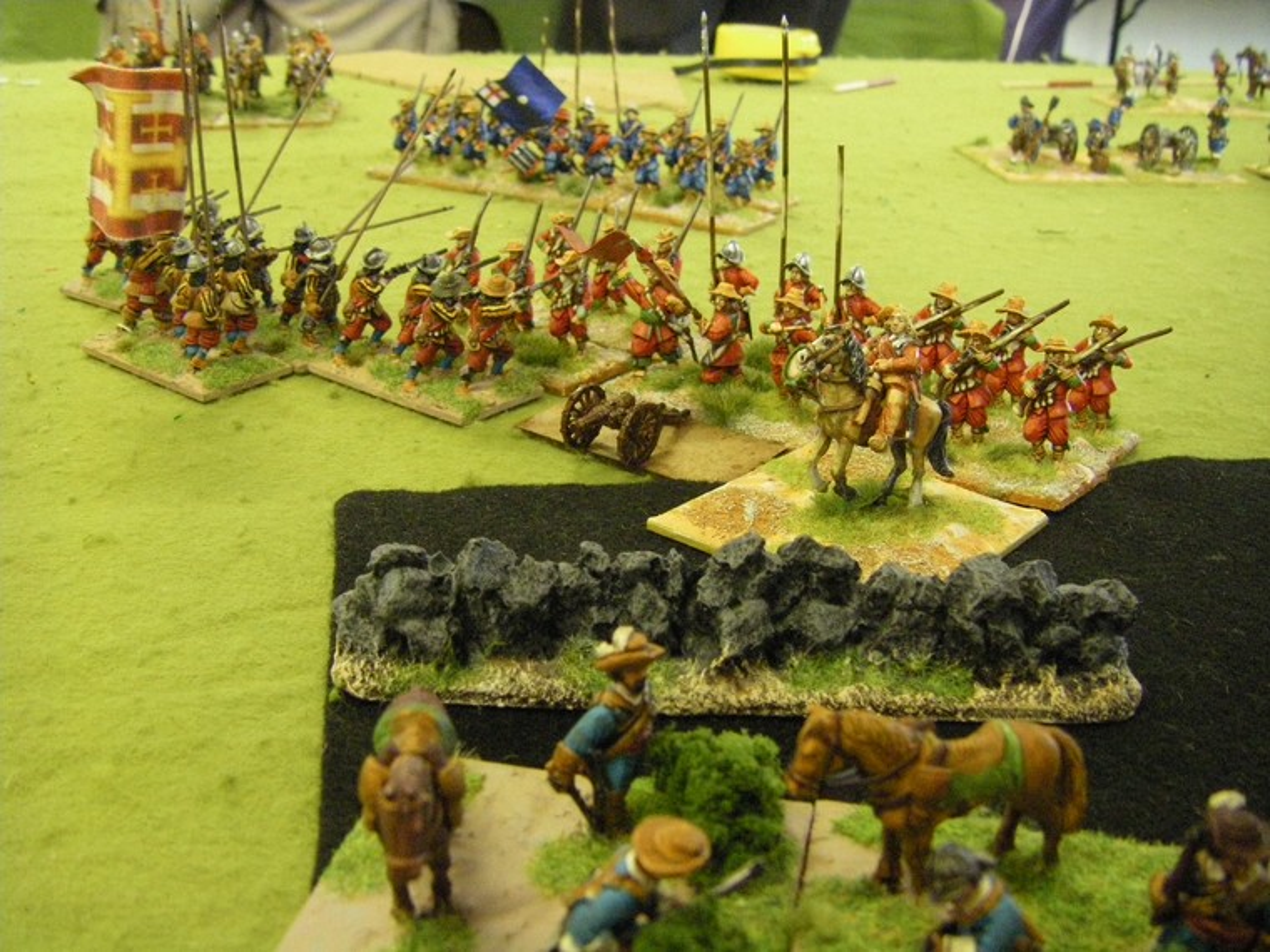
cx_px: 635
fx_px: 1394
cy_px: 476
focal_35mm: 38
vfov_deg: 37.7
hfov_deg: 49.0
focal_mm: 6.3
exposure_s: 1/40
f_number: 3.5
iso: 800
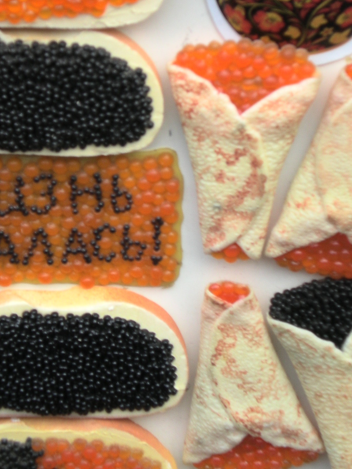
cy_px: 104
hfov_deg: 10.2
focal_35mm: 146
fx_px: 1979
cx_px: 135
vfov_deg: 13.5
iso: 50
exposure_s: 1/41.7
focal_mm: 14.3
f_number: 5.1
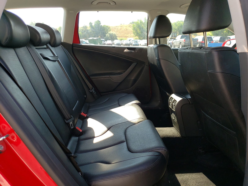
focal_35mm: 26
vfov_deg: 53.1
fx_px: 186
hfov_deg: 67.3
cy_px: 93
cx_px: 124
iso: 50
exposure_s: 1/385
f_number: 1.5
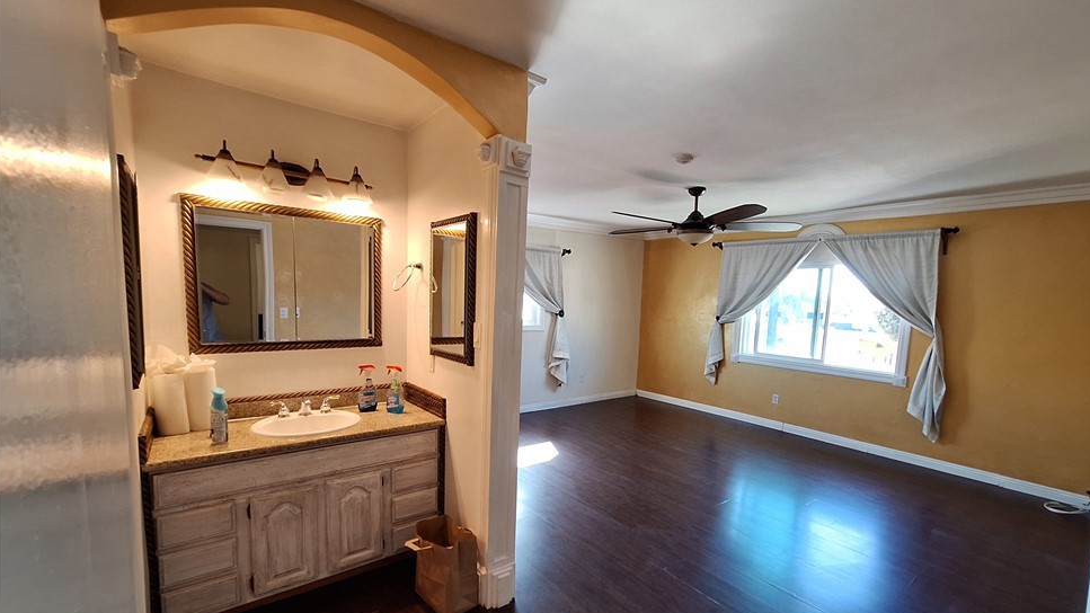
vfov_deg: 70.3
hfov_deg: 102.9
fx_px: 434
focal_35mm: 15
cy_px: 341
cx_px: 570
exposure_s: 1/40
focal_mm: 1.74
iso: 100
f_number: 2.2
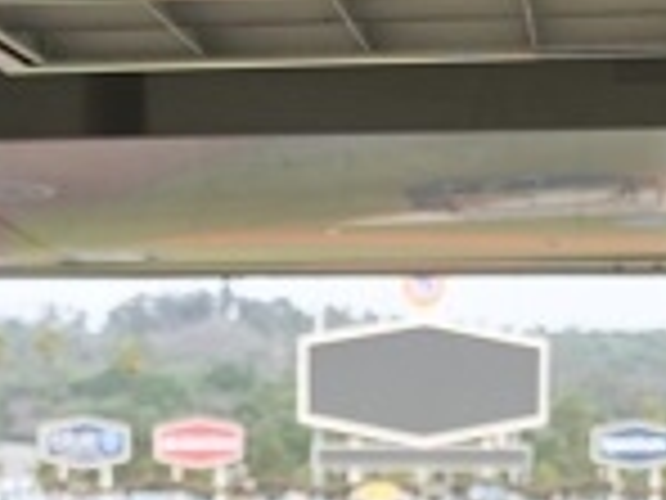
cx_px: 338
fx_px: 1866
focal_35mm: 97
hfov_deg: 20.2
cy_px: 716
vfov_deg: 14.4
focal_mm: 12
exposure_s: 1/500
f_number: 3.2
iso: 200
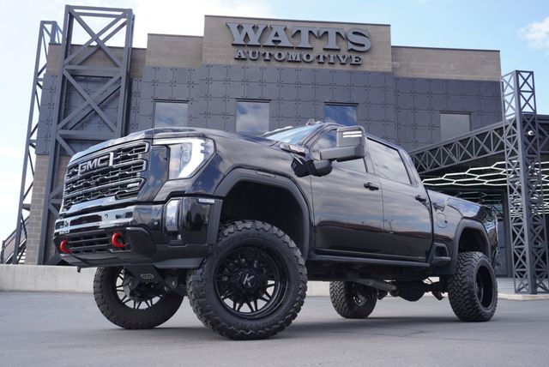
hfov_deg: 55.1
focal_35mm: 34
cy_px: 184
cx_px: 274
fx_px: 527
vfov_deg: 38.4
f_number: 5.6
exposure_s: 1/125
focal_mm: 23
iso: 100
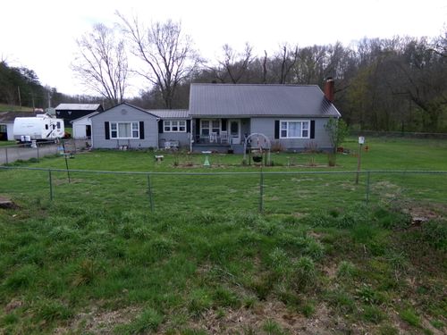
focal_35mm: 24
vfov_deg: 56.8
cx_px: 224
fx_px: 310
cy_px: 168
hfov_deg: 71.6
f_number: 3.7
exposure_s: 1/450
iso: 100
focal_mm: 4.3
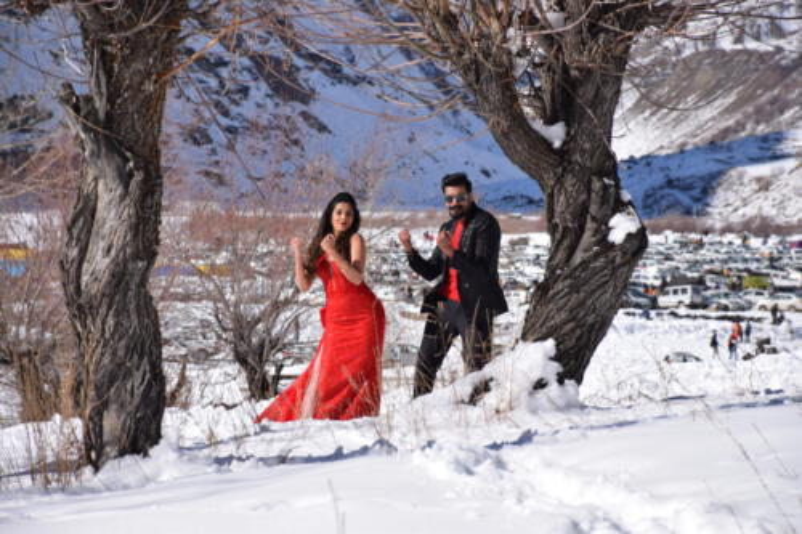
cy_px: 267
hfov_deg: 9.8
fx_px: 4677
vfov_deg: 6.5
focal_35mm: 210
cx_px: 401
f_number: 8
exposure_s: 1/2000
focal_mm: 140
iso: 400
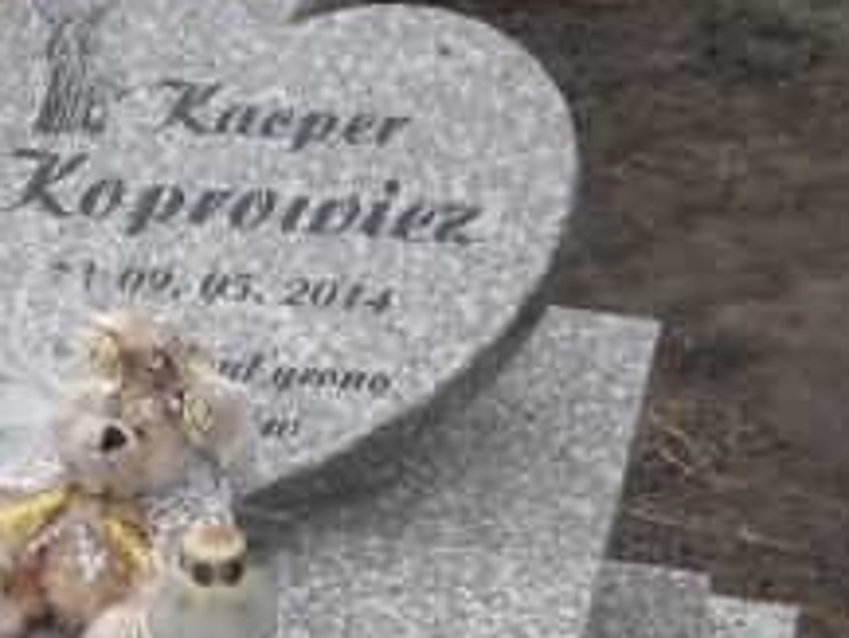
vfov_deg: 14.0
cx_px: 184
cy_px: 712
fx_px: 2528
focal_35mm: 103
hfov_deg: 18.9
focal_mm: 5.7
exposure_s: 1/284
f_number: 5.6
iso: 64
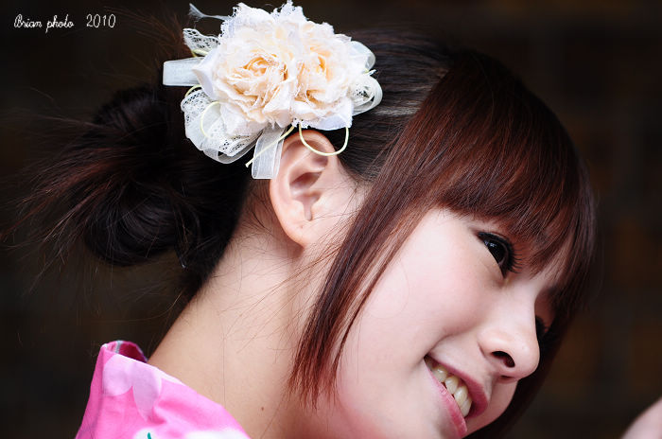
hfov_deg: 8.1
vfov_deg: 5.4
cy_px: 220
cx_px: 331
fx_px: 4681
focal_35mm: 255
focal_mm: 170
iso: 400
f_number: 2.8
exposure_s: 1/800
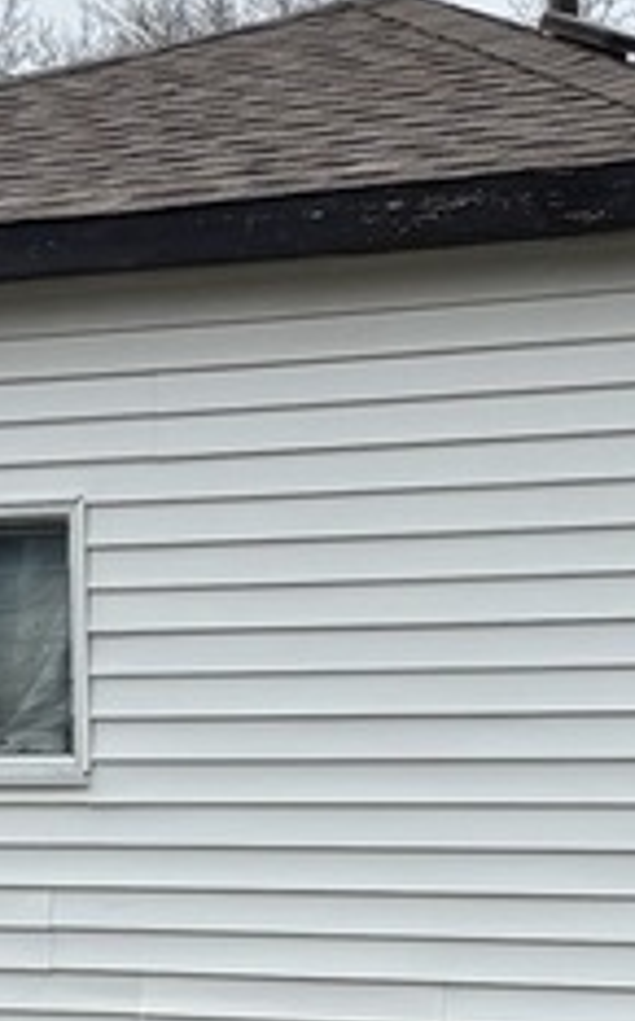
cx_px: 565
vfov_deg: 16.2
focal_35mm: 128
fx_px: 3555
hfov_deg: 10.2
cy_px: 833
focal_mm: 5.96
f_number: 1.6
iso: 50
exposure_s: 1/1477
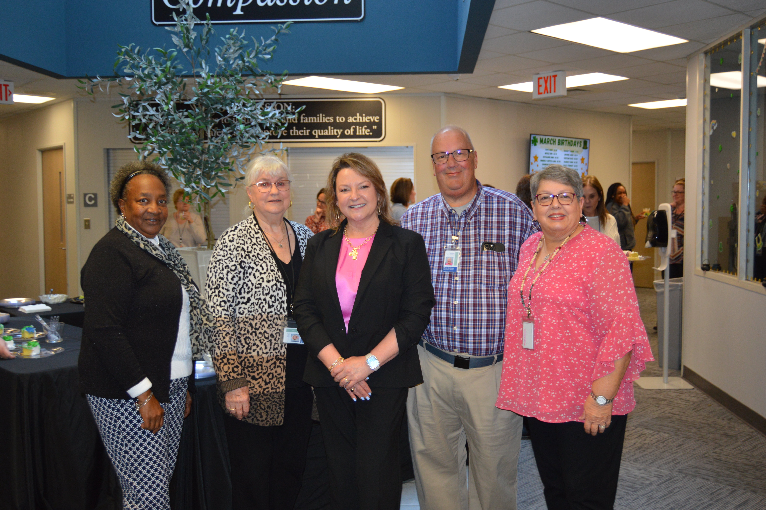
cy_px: 255
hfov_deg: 53.2
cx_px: 383
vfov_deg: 36.8
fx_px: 765
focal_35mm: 36
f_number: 3.8
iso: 500
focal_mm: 24
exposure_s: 1/60
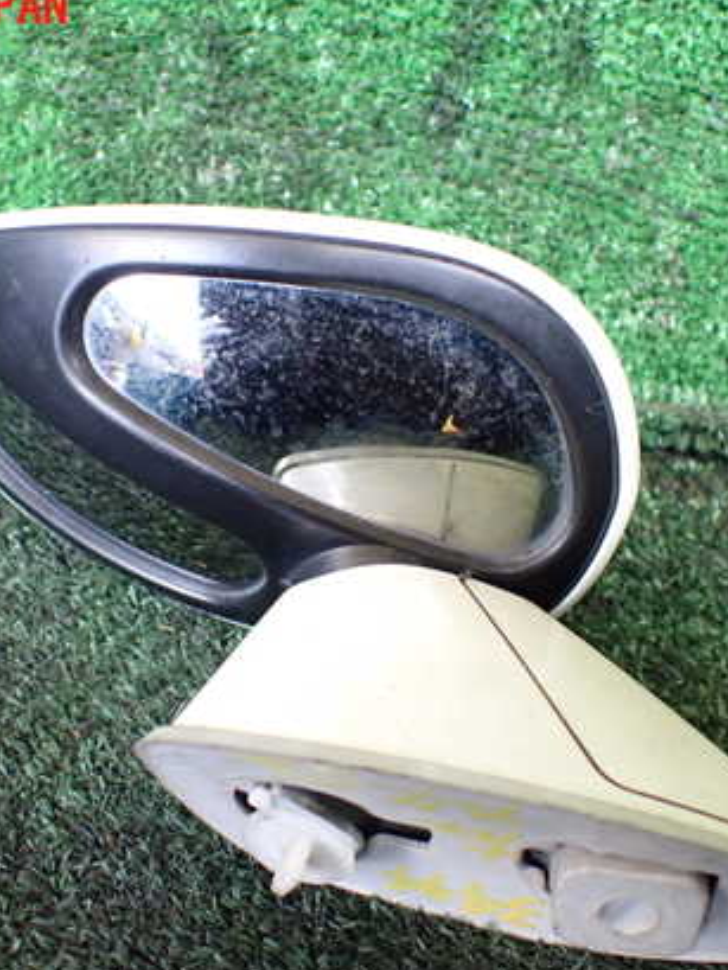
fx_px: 1233
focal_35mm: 44
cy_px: 512
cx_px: 349
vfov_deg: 42.9
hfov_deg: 32.9
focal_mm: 5.4
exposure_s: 1/125
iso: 800
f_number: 2.3
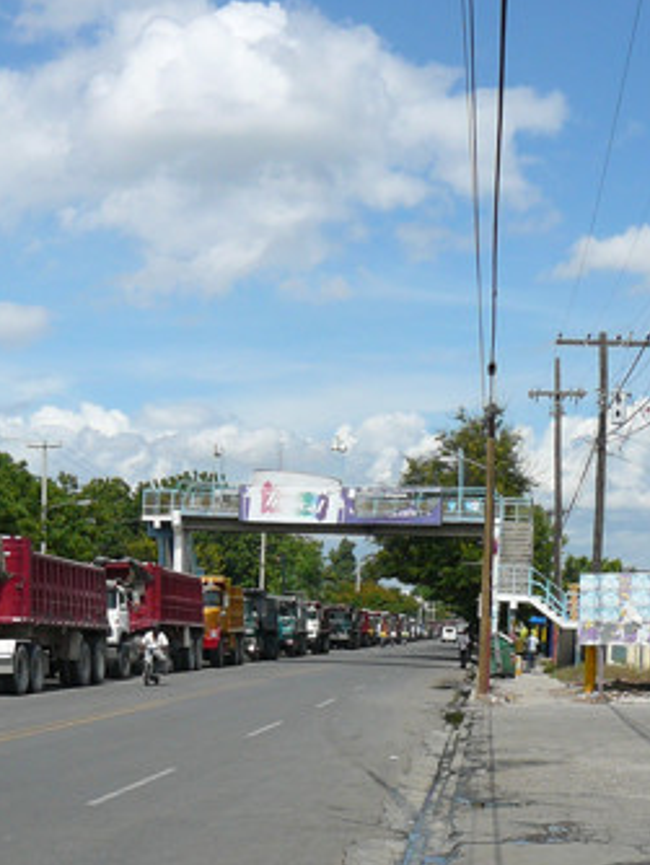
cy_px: 720
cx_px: 218
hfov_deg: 21.9
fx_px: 1675
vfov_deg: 28.2
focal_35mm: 67
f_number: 5
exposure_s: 1/640
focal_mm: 5.2
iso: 80
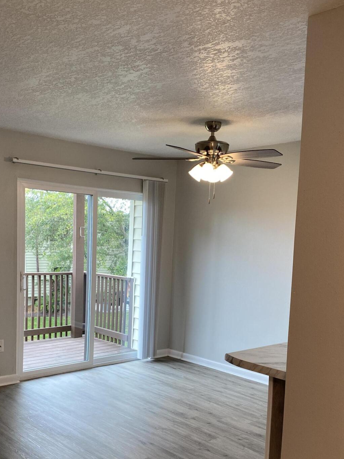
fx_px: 504
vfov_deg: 48.5
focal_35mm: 38
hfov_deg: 37.7
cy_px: 285
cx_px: 150
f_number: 1.8
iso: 64
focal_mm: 4.25
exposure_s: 1/120
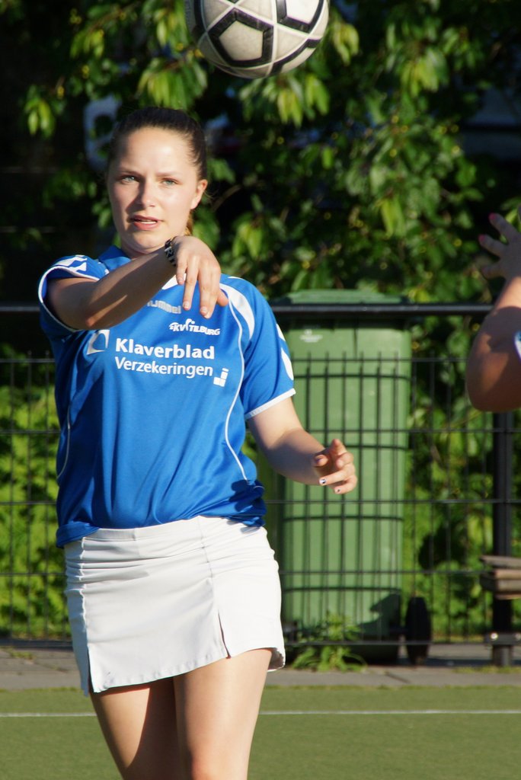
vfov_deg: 6.5
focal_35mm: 315
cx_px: 260
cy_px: 390
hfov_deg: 4.4
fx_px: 6828
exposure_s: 1/500
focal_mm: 210
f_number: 9
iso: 320
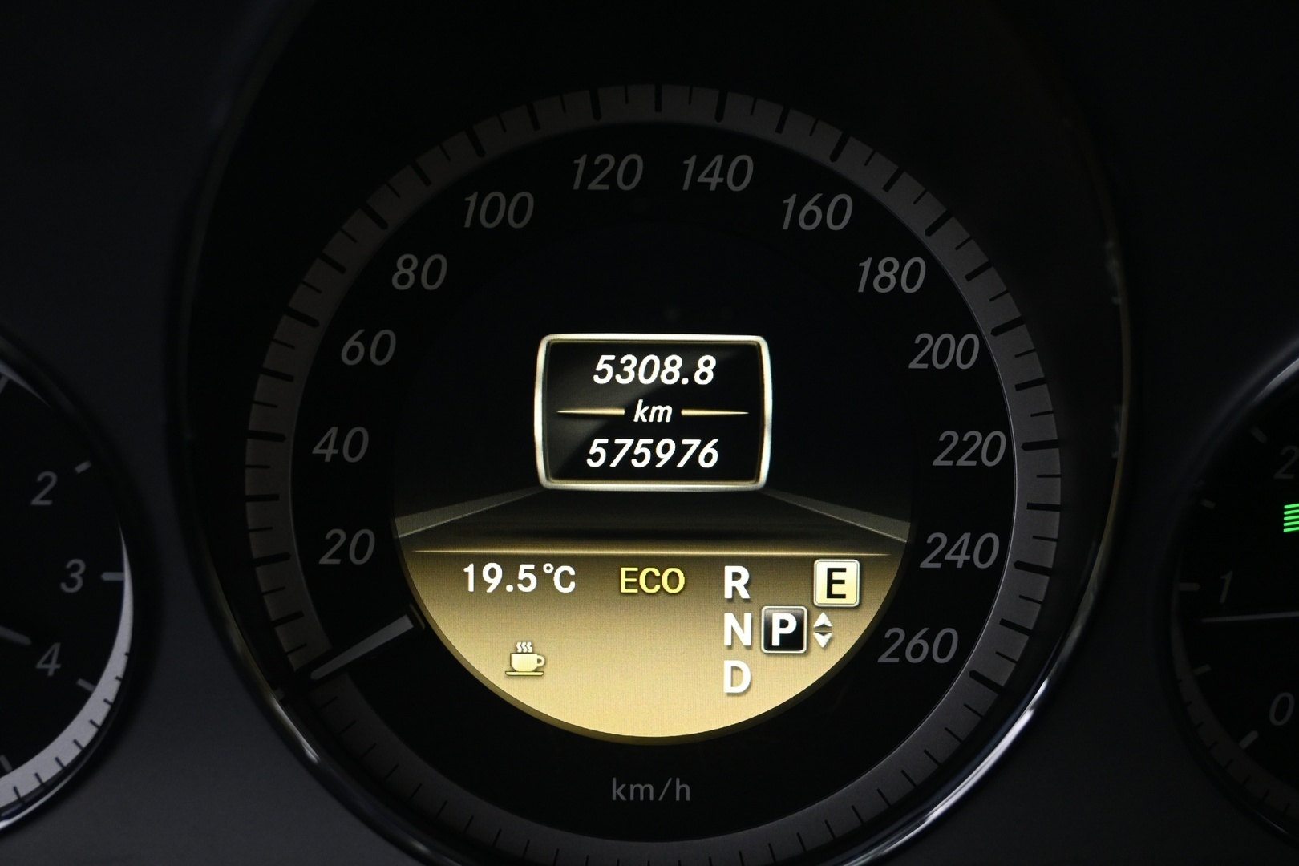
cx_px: 650
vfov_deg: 28.5
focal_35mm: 47
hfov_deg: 41.7
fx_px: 1705
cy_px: 433
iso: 1600
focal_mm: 31.5
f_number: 5
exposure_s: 1/25
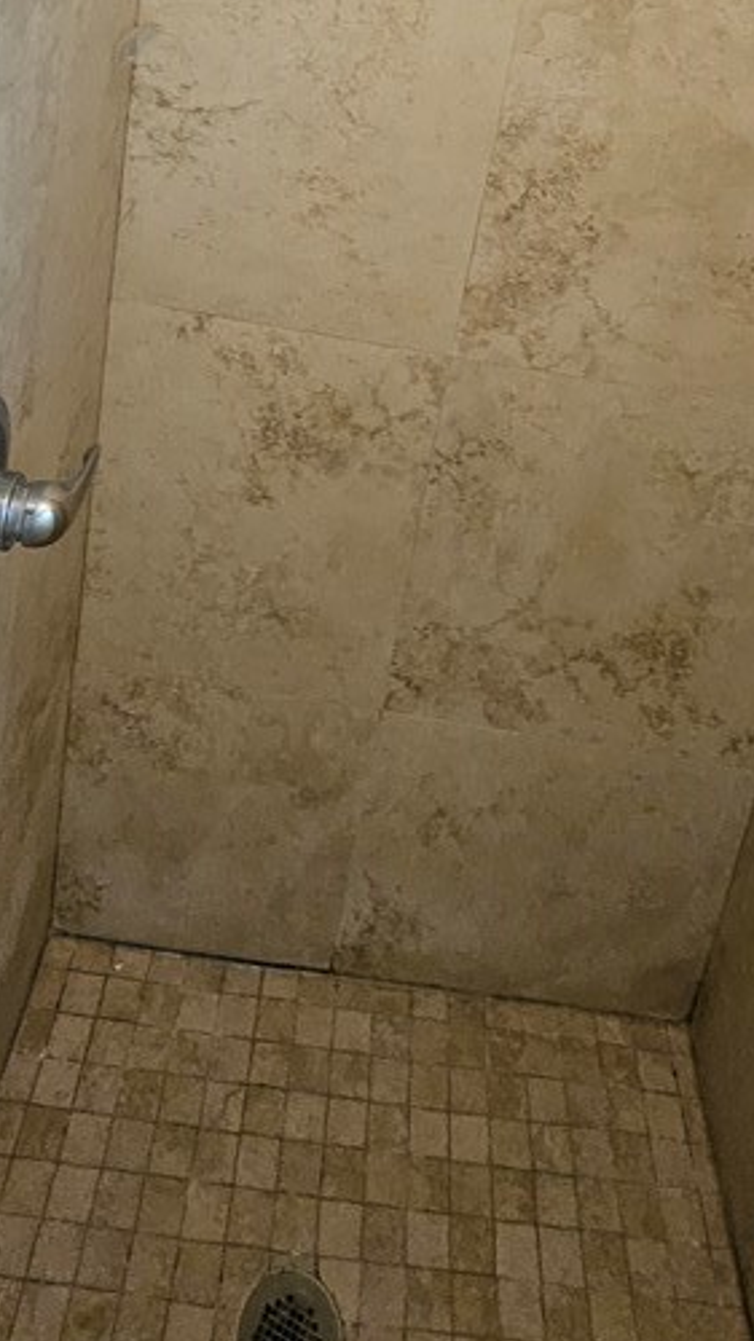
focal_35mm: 29
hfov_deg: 40.1
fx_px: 1031
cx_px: 413
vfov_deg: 56.7
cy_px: 126
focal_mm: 1.74
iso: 400
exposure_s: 1/60
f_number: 2.2
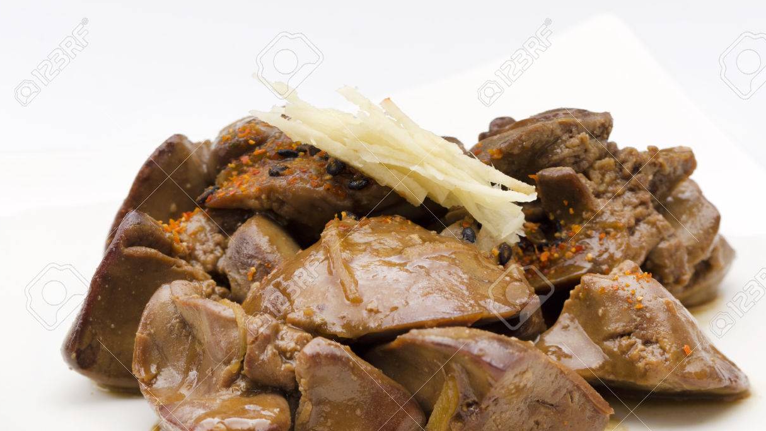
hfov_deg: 15.1
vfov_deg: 8.5
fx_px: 2896
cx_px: 400
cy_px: 269
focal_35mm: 143
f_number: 11
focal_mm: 85
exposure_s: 1/60
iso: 100
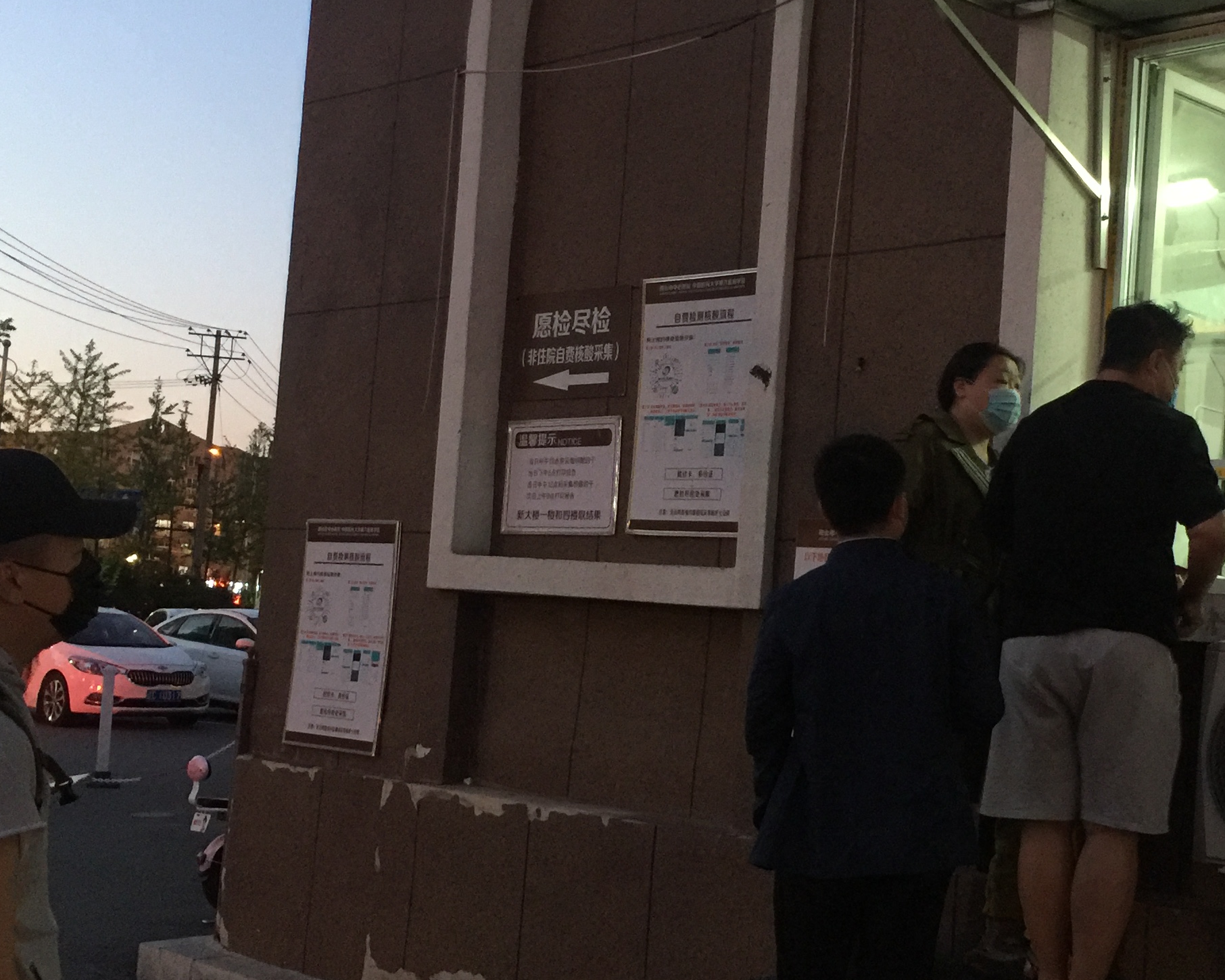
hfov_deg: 36.4
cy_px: 490
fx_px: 1849
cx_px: 773
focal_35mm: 51
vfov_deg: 29.7
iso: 125
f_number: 2.2
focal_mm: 4.15
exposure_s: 1/8
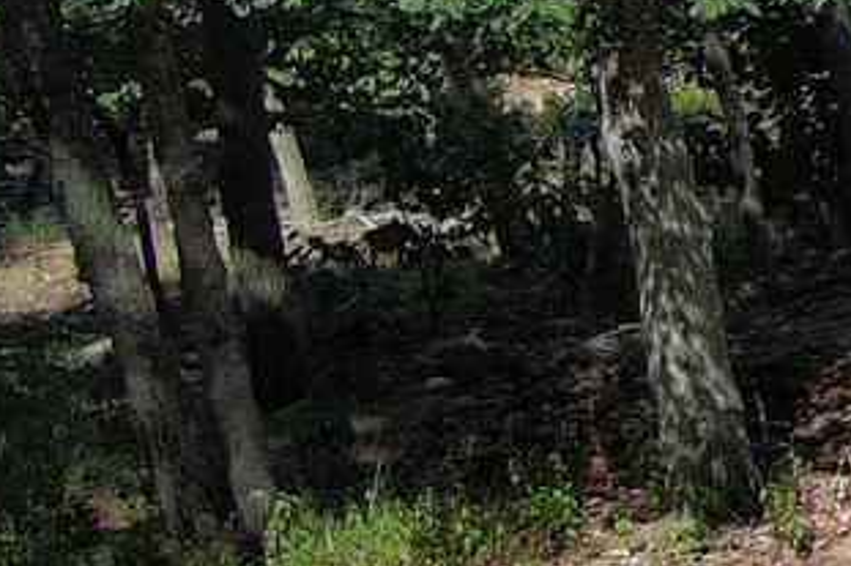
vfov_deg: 7.1
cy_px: -316
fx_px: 4512
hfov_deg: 8.8
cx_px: 2589
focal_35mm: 191
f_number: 2.8
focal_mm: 10.57
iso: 100
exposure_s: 1/1101
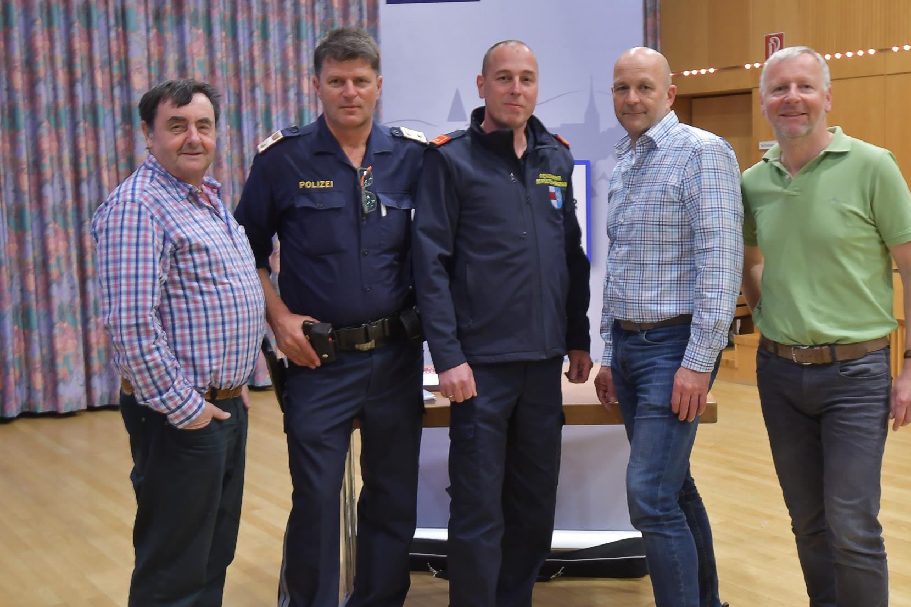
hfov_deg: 39.4
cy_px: 298
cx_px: 554
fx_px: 1265
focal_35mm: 50
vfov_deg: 27.0
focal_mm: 18
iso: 400
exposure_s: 1/5
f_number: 4
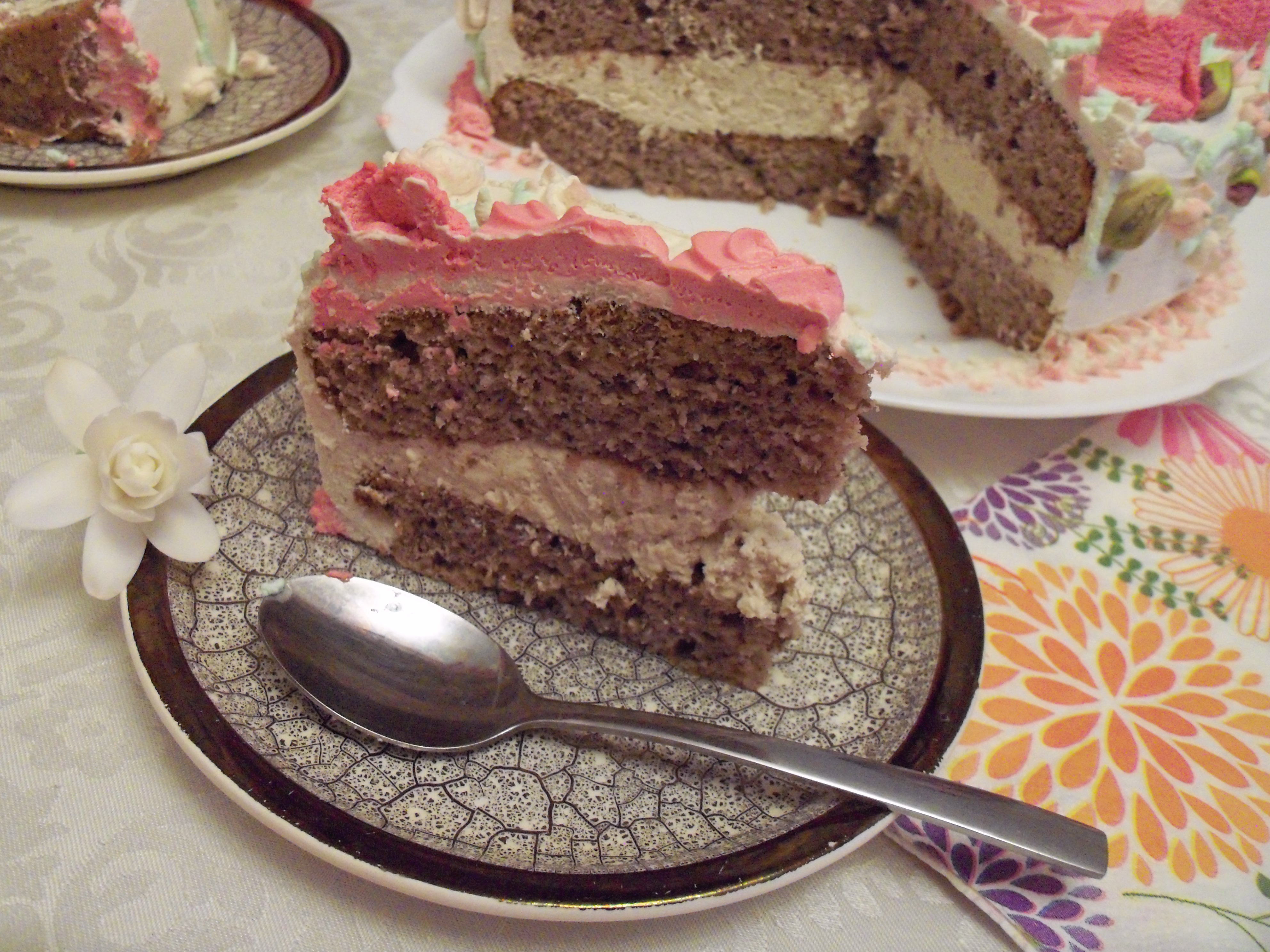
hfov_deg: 52.6
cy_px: 476
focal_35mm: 35
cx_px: 635
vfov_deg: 40.7
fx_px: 1284
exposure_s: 1/15
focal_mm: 6.3
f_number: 3
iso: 400
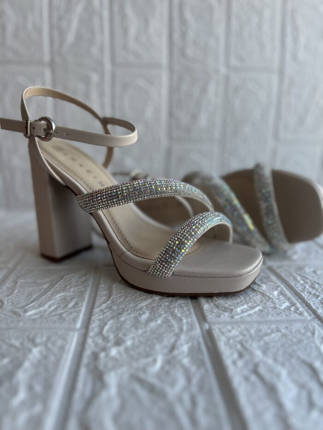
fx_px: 323
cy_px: 215
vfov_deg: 67.3
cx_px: 162
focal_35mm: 26
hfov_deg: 53.1
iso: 40
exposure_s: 1/266
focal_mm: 5.7
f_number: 1.5
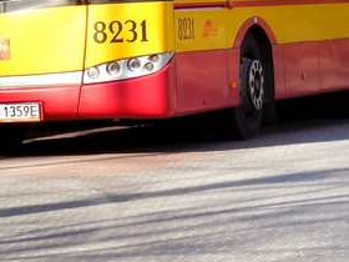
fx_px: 3055
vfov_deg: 4.9
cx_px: 184
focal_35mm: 303
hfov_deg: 6.5
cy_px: -17
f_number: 4.7
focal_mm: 19.1
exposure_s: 1/160
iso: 125
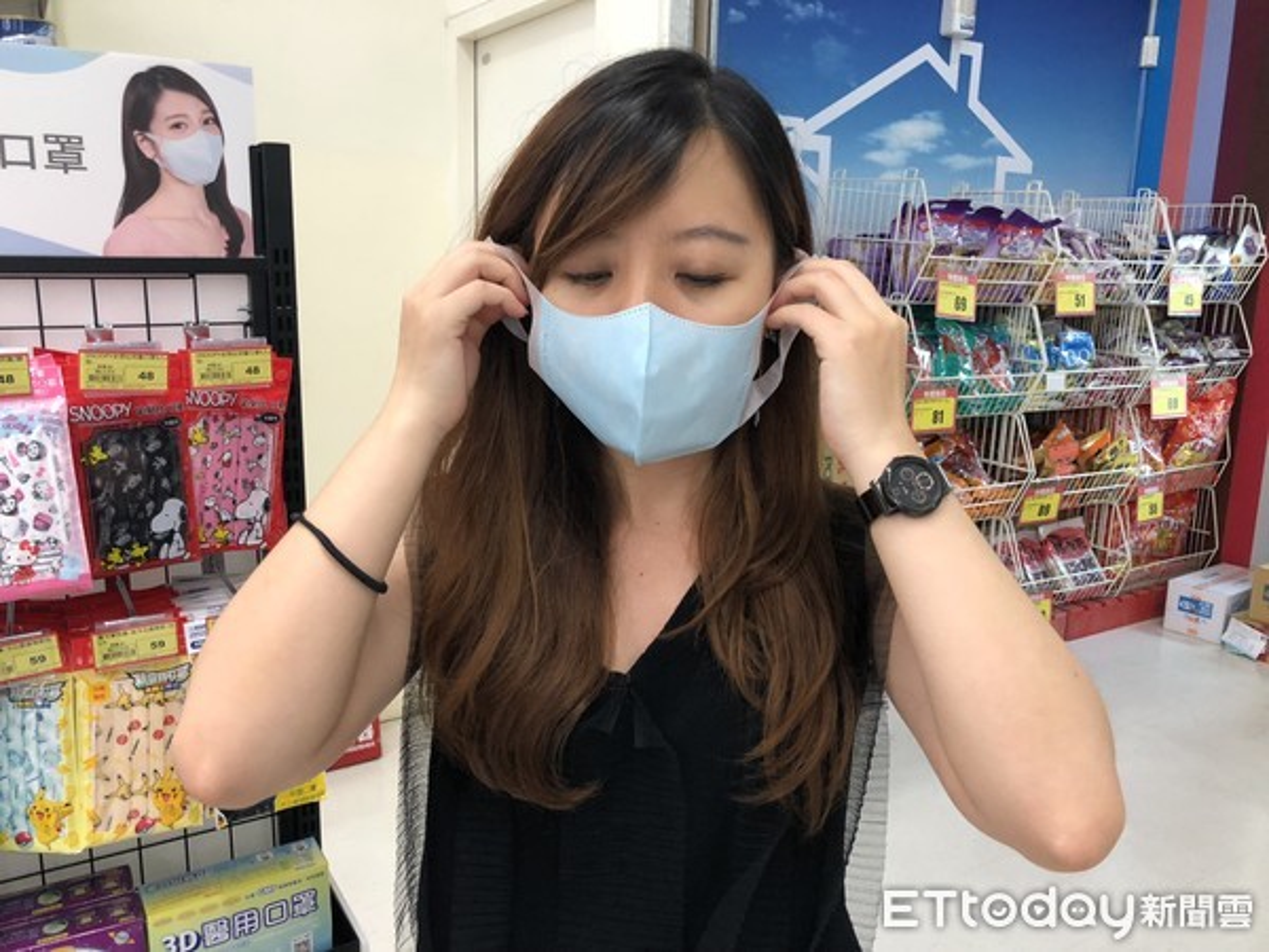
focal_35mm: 28
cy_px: 476
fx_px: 1026
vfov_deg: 49.7
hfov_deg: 63.4
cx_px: 634
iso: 40
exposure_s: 1/30
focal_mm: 3.99
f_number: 1.8
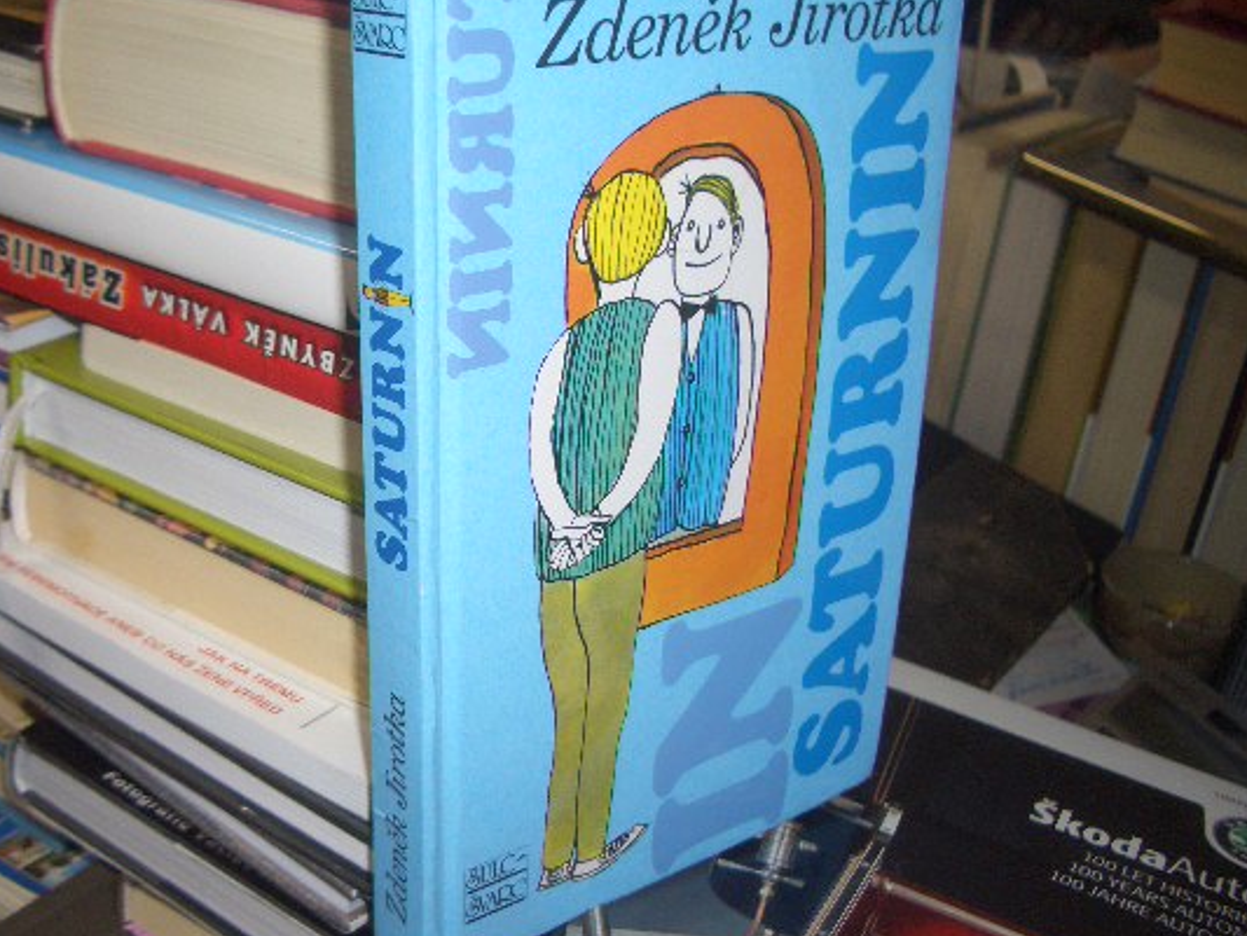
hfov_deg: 44.6
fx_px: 1513
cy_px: 470
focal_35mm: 42
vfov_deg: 34.4
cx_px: 503
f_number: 2.6
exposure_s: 1/60
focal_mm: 5.8
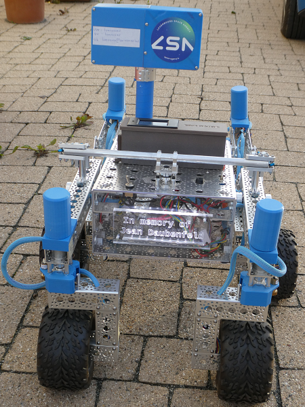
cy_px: 204
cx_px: 152
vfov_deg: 42.9
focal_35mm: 44
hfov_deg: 32.9
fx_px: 517
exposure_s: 1/80
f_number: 3.9
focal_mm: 7.8
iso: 80
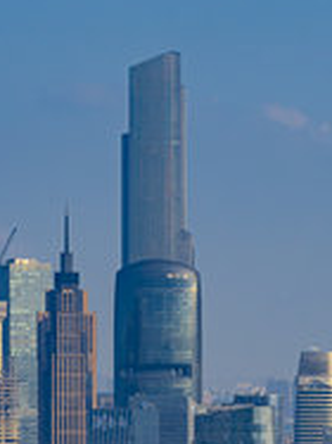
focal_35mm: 485
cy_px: 406
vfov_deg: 4.1
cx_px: 360
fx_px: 6209
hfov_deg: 3.1
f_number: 8
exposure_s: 1/400
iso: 100
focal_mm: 105
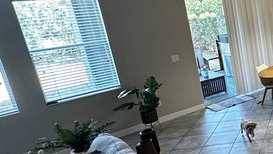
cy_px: 66
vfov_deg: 28.3
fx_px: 304
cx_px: 370
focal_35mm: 42
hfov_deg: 32.9
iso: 250
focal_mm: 2.22
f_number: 2.2
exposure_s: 1/120
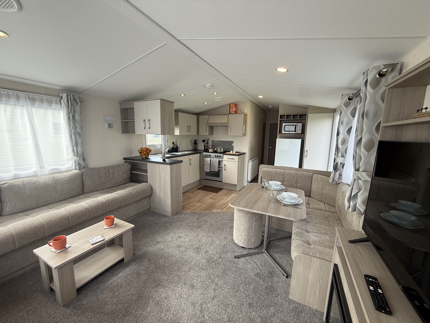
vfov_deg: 85.7
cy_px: 162
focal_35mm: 14
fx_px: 174
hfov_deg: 102.1
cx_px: 215
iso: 50
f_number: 2.2
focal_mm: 2.22
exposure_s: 1/100
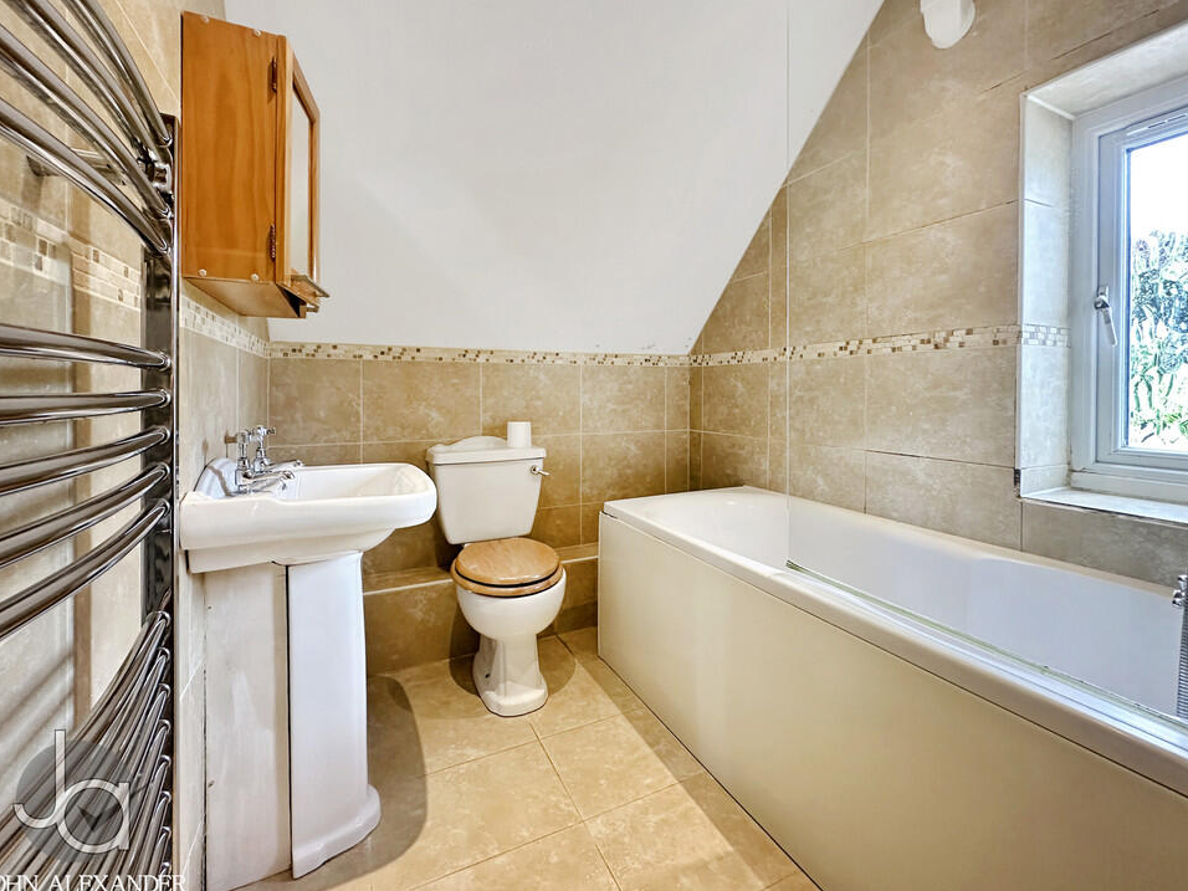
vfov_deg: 81.7
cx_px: 614
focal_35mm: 15
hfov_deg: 98.1
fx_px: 515
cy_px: 436
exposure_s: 1/81
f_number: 2.2
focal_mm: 2.22
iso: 320
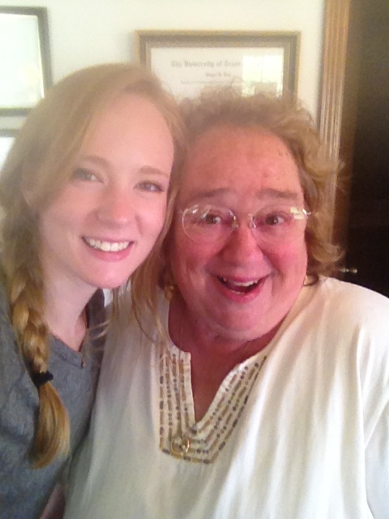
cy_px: 260
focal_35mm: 35
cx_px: 194
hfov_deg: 40.7
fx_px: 524
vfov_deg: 52.6
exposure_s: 1/40
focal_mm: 1.85
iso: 160
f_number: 2.4
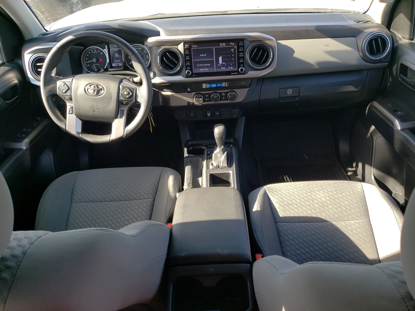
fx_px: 312
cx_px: 208
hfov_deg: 67.3
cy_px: 156
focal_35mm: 26
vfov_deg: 53.1
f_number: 1.5
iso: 50
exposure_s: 1/189
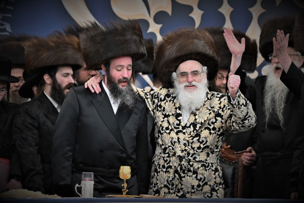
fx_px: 1689
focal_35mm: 200
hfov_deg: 10.3
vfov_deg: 6.9
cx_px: 152
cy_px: 102
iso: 1600
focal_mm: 200
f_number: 2.8
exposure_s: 1/400
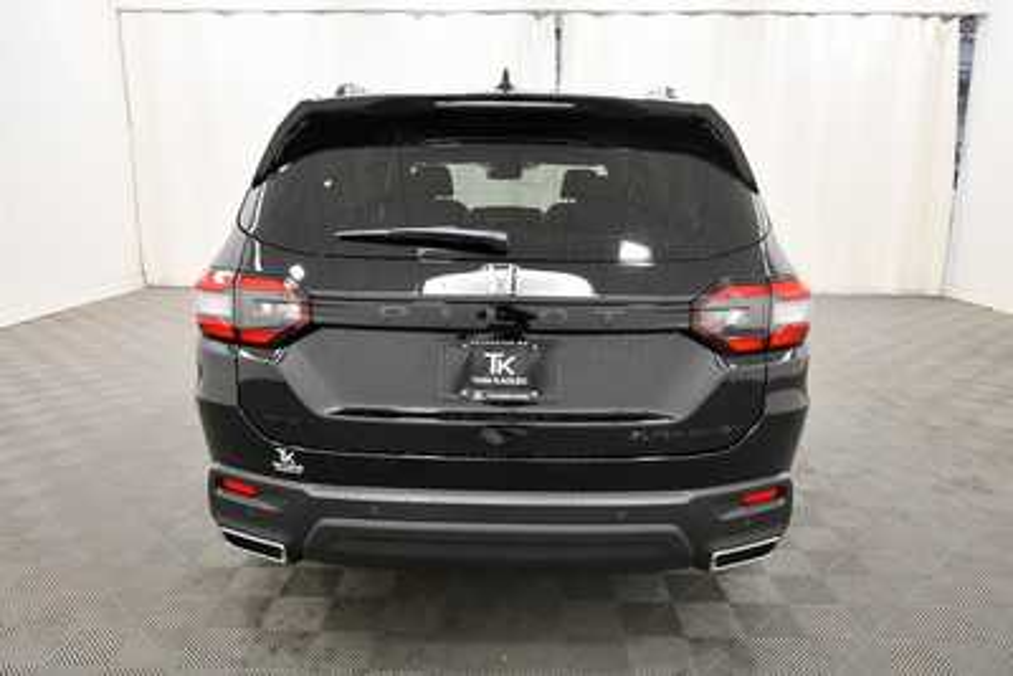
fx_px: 760
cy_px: 338
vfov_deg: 48.0
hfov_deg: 67.4
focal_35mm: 27
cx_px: 506
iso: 1600
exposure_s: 1/125
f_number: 5.3
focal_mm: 18
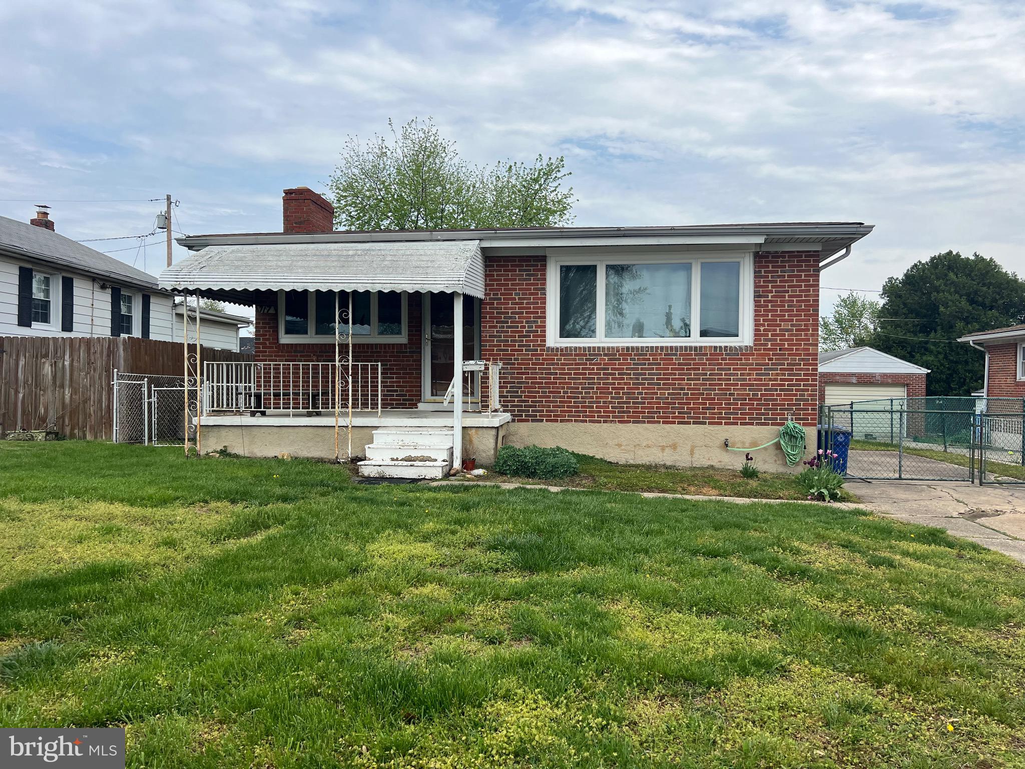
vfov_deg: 53.1
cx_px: 512
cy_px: 384
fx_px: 770
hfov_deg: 67.3
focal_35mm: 26
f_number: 1.5
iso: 50
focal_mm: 5.7
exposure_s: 1/4115
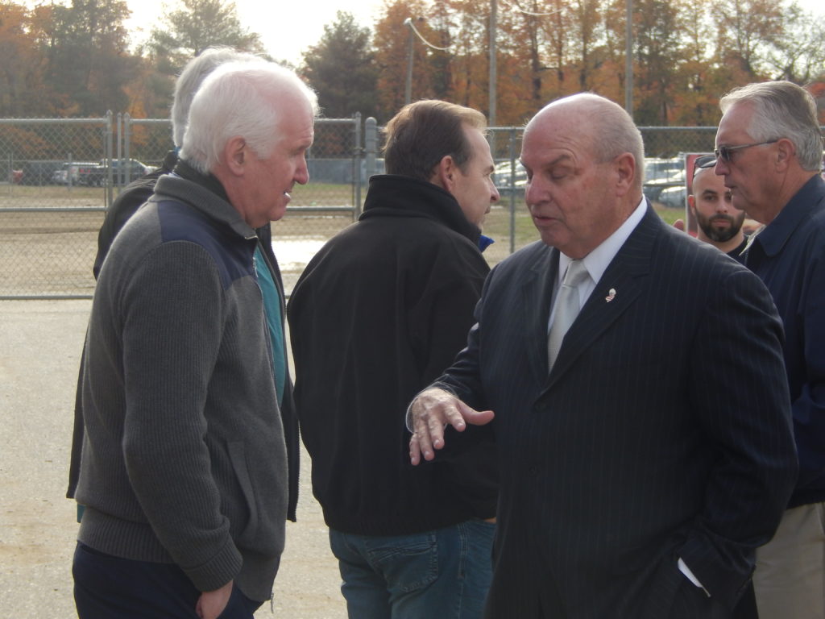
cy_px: 310
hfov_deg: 10.7
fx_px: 4385
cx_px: 412
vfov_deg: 8.1
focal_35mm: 184
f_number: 5.3
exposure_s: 1/250
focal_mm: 32.8
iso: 125
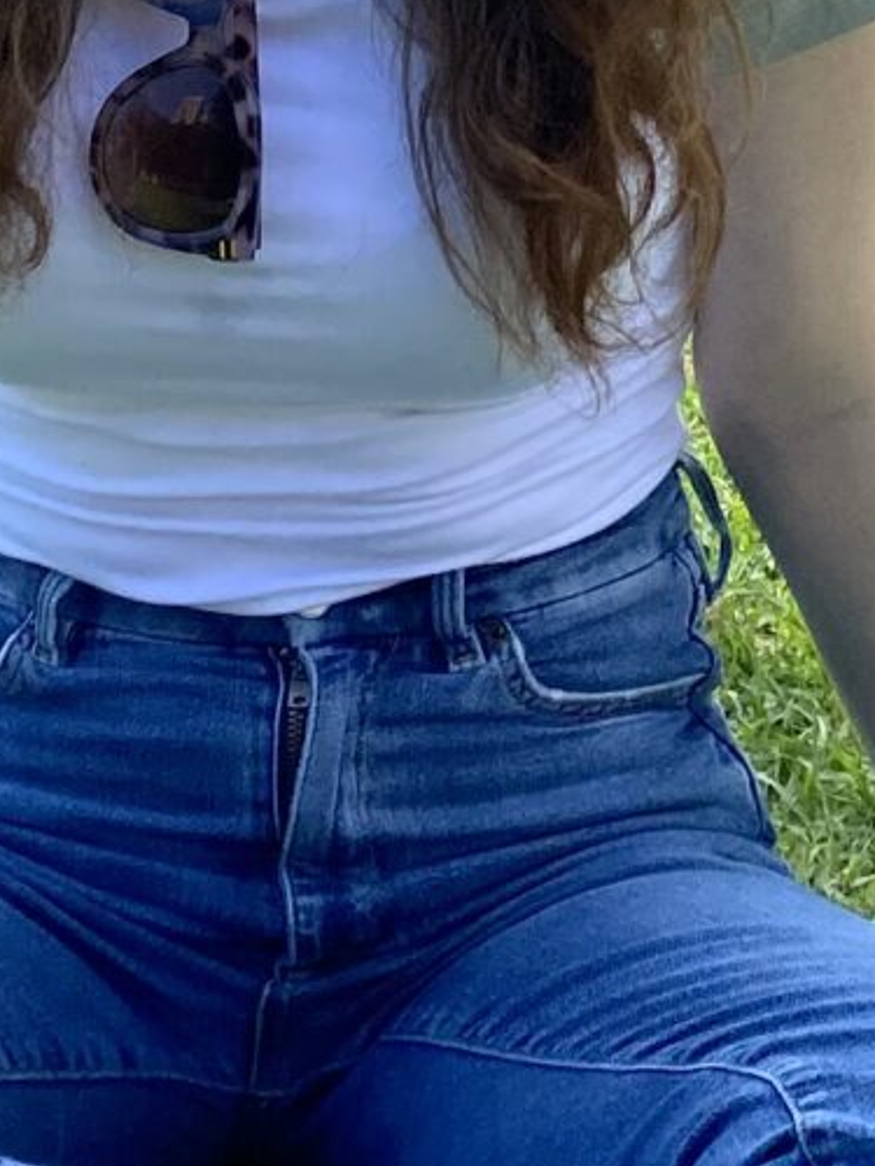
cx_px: 917
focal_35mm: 133
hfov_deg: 11.0
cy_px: -795
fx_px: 4483
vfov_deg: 13.6
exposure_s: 1/3610
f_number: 1.8
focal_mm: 4.25
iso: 32
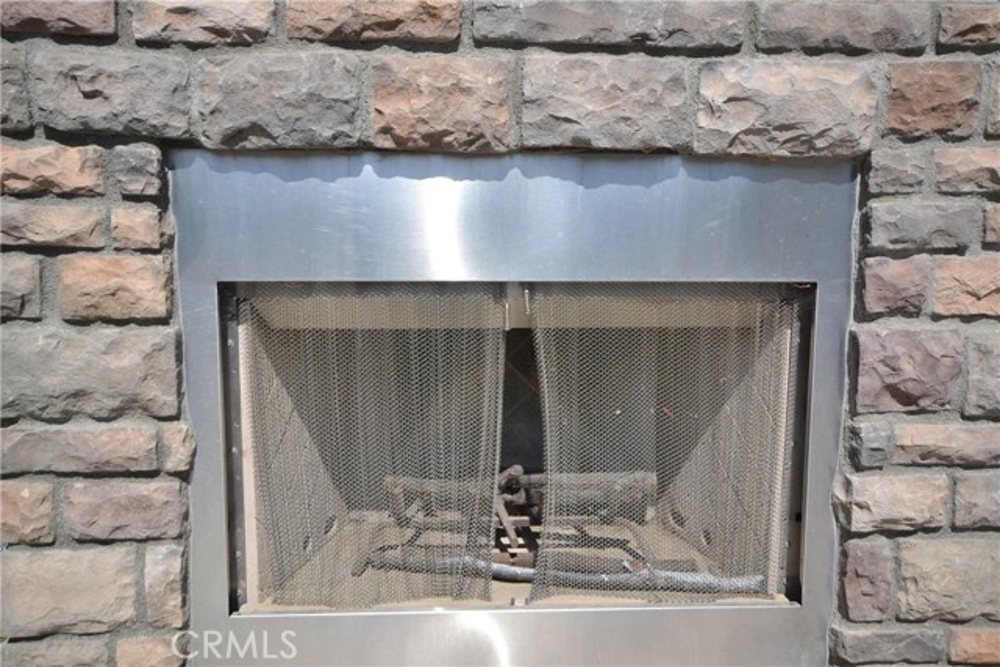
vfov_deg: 43.6
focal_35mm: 30
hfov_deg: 61.9
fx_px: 833
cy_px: 334
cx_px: 500
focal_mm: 20
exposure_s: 1/250
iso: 100
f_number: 8
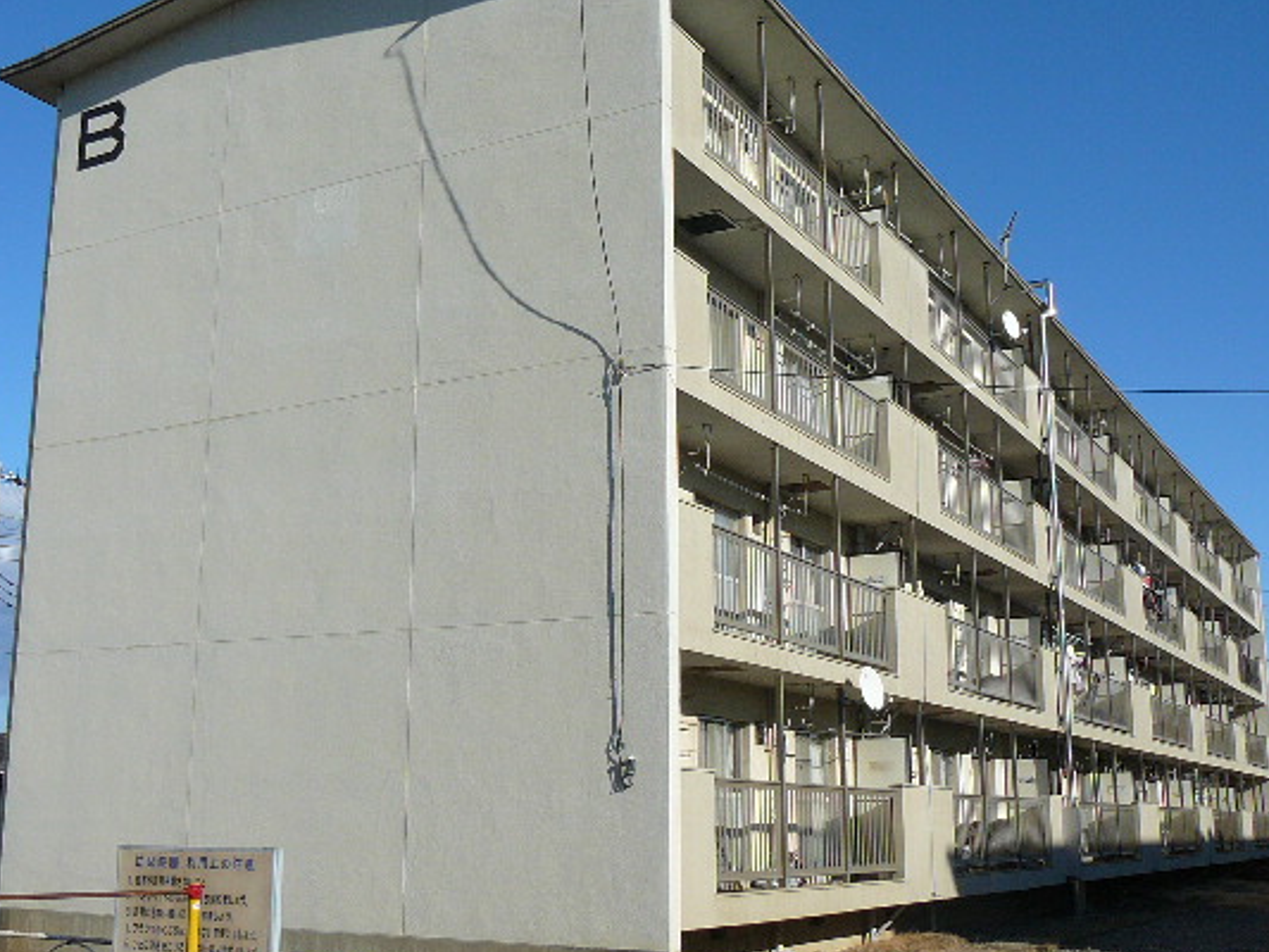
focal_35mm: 42
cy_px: 471
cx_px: 533
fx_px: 1540
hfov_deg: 44.6
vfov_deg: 34.4
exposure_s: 1/800
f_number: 5
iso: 80
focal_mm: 5.2
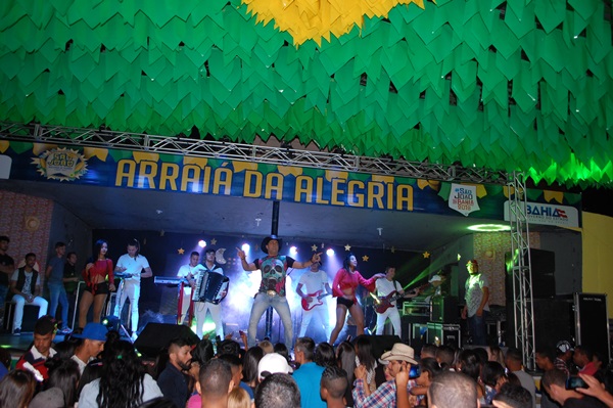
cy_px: 204
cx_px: 306
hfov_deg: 67.4
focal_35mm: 27
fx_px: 459
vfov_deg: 47.9
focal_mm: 18
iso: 400
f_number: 3.5
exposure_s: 1/60
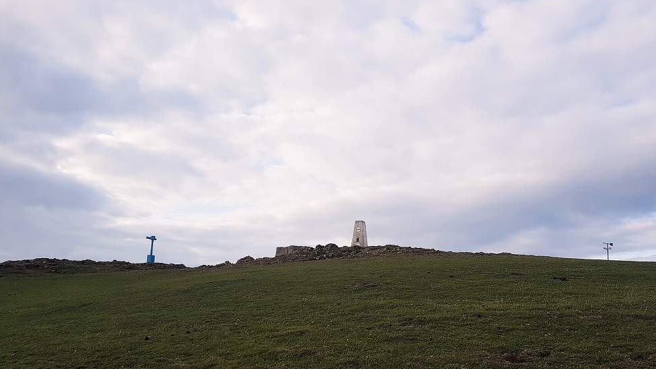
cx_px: 331
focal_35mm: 29
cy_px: 237
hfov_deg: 66.1
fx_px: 504
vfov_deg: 39.8
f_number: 1.7
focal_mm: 4.2
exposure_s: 1/1548
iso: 40
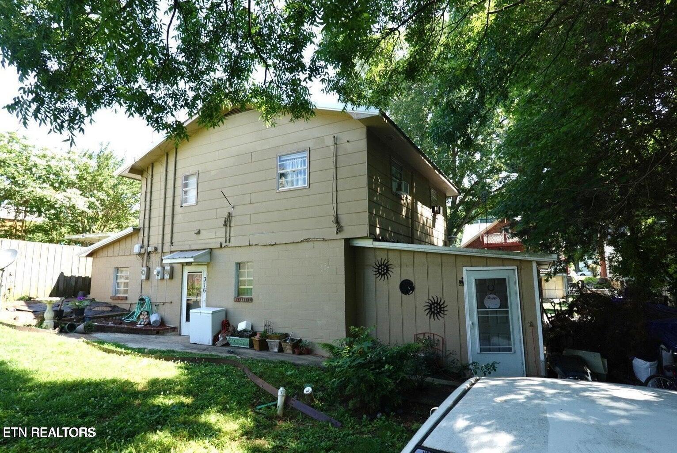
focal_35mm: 20
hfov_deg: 83.9
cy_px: 226
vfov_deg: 62.0
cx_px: 338
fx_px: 376
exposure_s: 1/125
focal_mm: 7.6
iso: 125
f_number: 4
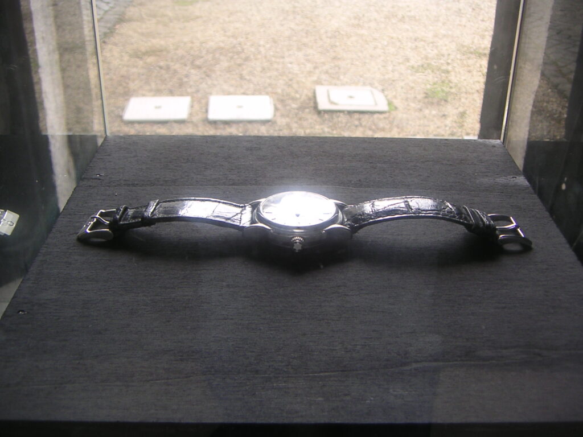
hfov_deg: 45.8
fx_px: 691
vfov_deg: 35.1
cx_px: 292
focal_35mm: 41
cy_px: 218
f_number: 2.9
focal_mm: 5.4
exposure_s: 1/90
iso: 64
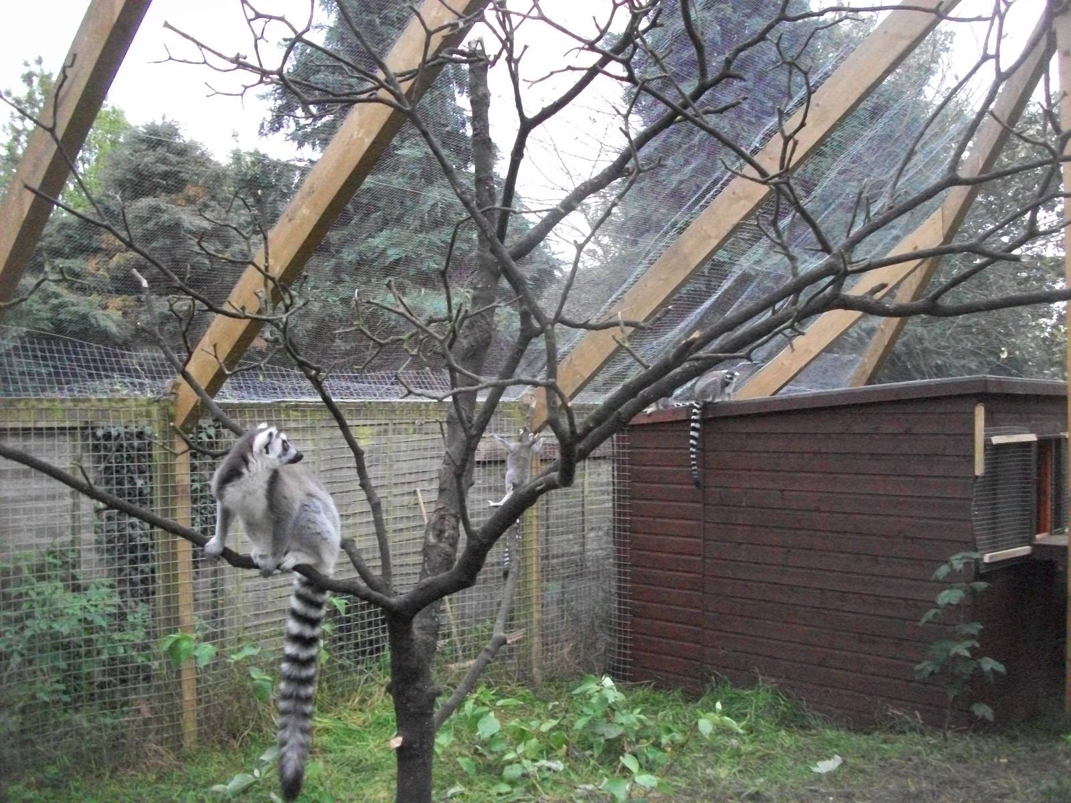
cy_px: 402
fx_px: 990
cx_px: 536
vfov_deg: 44.2
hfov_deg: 56.8
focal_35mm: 32
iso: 800
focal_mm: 5.7
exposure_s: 1/250
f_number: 2.9
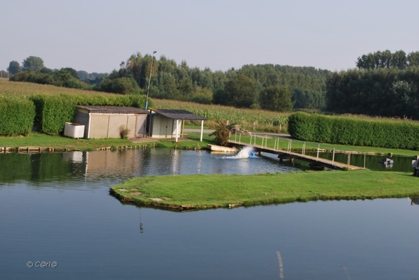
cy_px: 140
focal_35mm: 52
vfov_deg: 25.8
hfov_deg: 37.8
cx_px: 210
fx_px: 611
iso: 100
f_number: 7.1
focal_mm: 35
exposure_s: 1/200
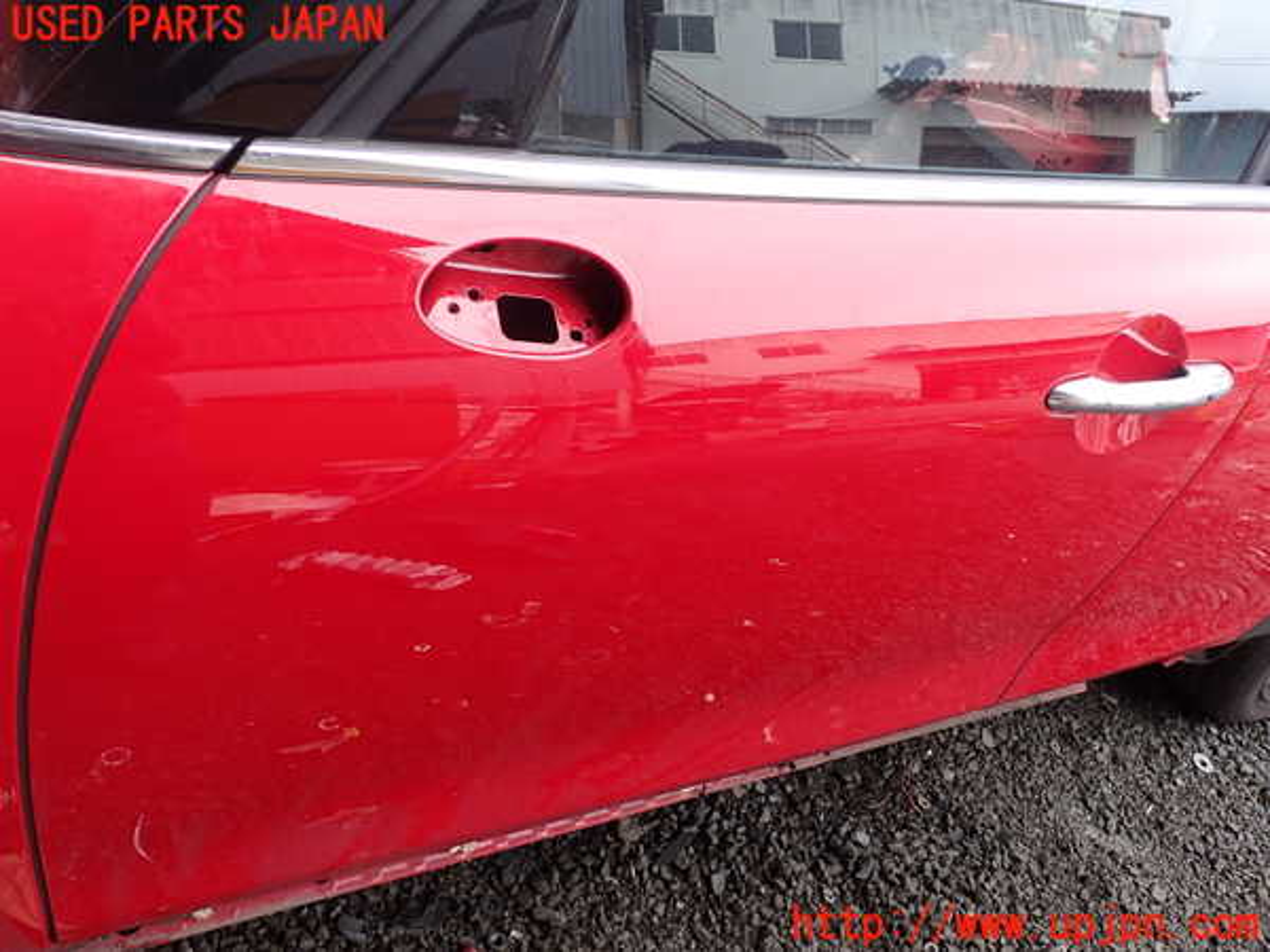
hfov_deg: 60.0
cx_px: 635
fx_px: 1101
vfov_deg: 46.8
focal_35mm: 30
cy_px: 476
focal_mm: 5.4
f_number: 3.2
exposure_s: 1/100
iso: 100
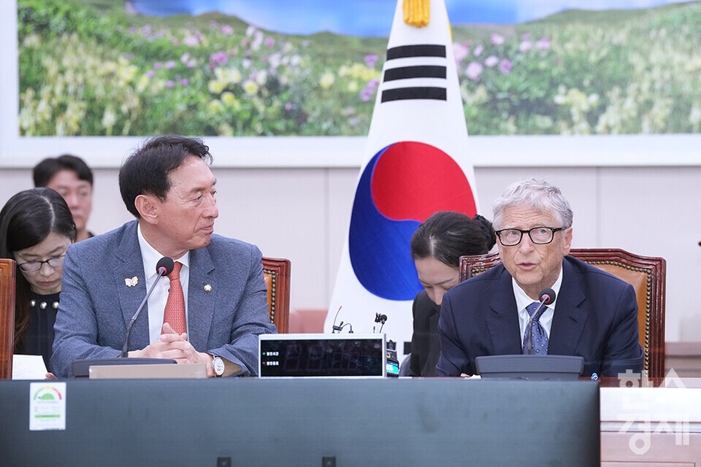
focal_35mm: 200
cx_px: 350
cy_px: 234
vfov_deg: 6.9
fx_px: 3894
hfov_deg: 10.3
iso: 3200
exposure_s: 1/125
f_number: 5.6
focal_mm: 200
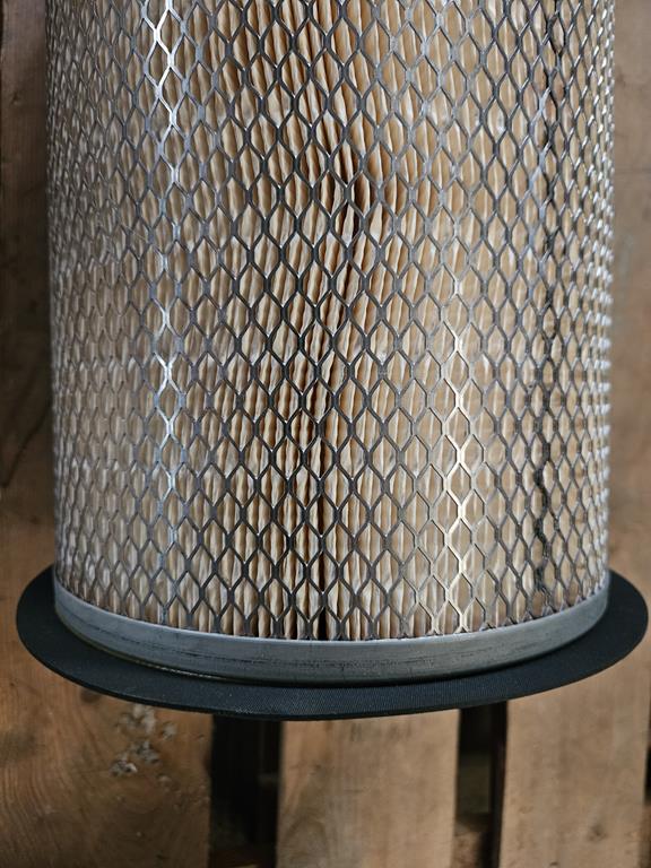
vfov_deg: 73.9
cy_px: 434
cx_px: 326
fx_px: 577
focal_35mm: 23
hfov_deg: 58.9
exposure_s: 1/25
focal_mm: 5.4
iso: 640
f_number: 1.8
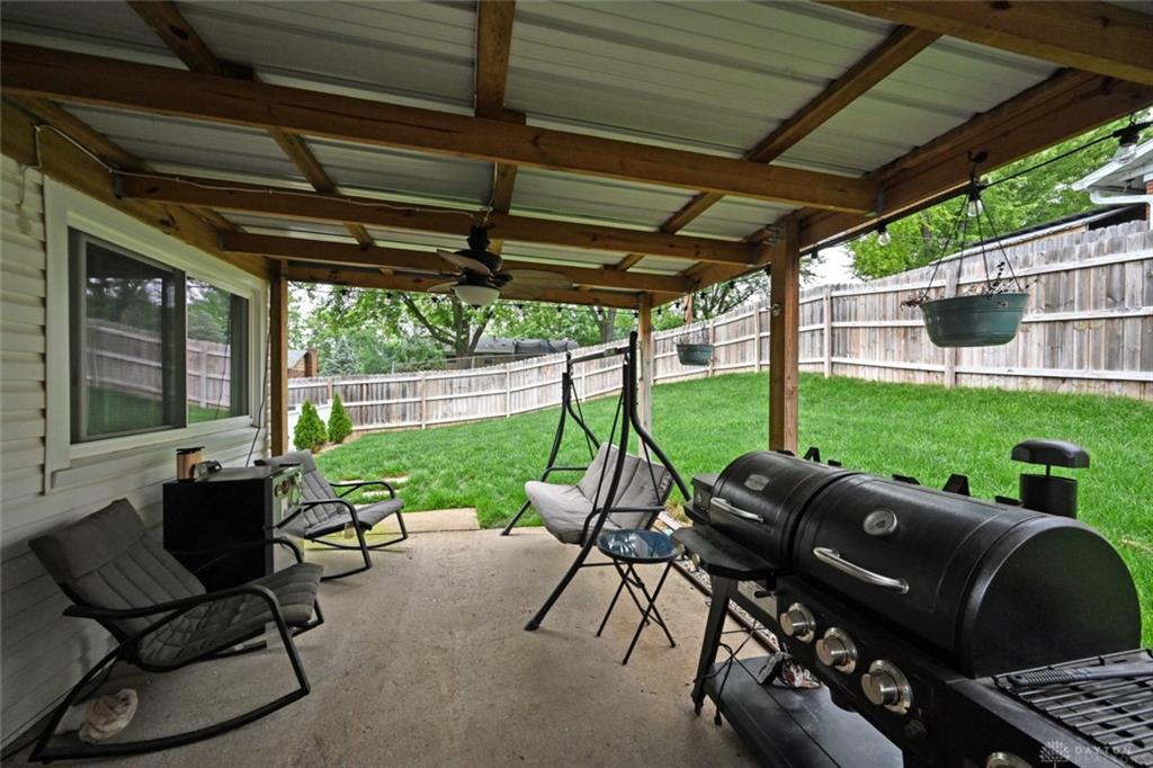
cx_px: 576
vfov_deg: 81.2
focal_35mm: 14
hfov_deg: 104.3
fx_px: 448
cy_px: 384
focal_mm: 14
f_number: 13
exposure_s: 1/125
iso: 640
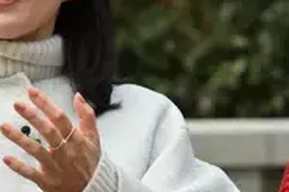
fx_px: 2932
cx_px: 11
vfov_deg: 3.7
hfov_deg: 5.6
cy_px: 3
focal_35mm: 366
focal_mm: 75
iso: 400
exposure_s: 1/500
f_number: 4
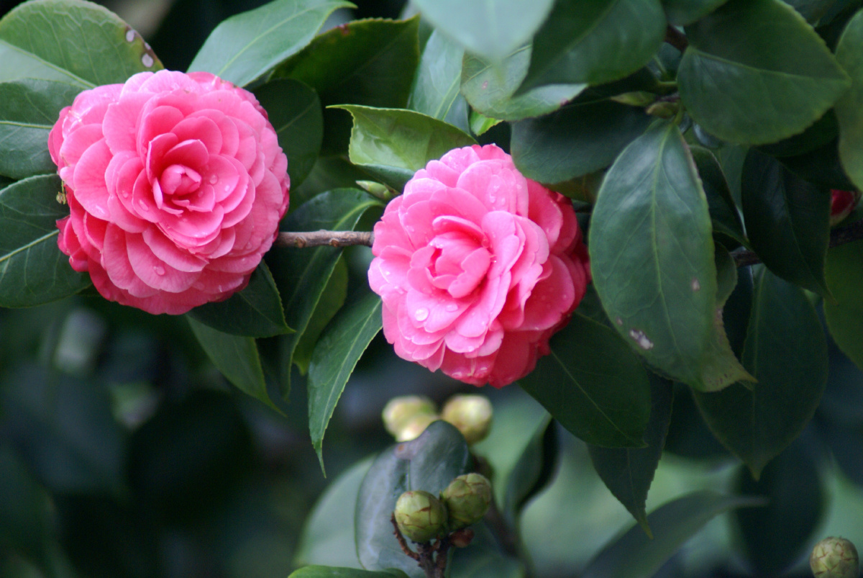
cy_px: 289
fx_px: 10799
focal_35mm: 450
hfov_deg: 4.6
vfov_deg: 3.1
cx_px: 432
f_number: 5.6
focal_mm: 300
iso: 400
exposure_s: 1/8
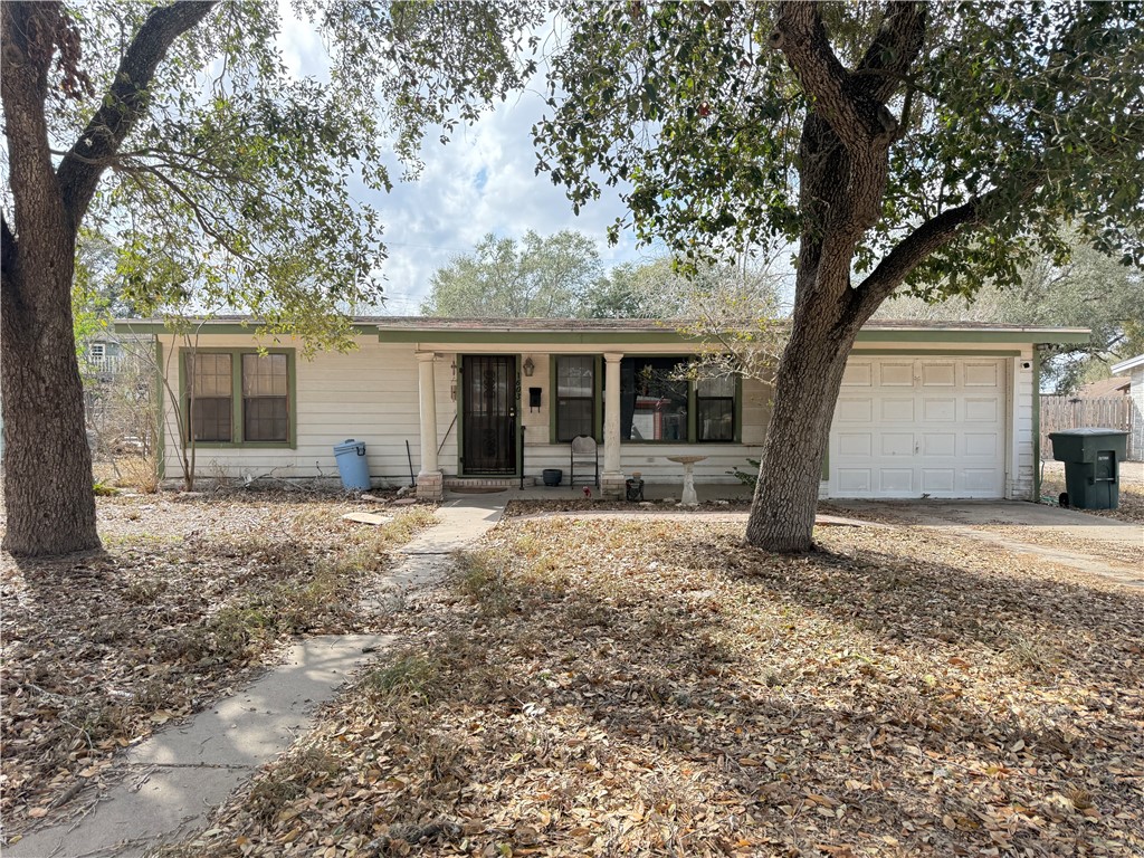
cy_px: 429
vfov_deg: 56.8
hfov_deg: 71.6
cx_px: 572
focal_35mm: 24
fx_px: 793
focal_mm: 6.76
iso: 100
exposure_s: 1/1230
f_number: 1.78
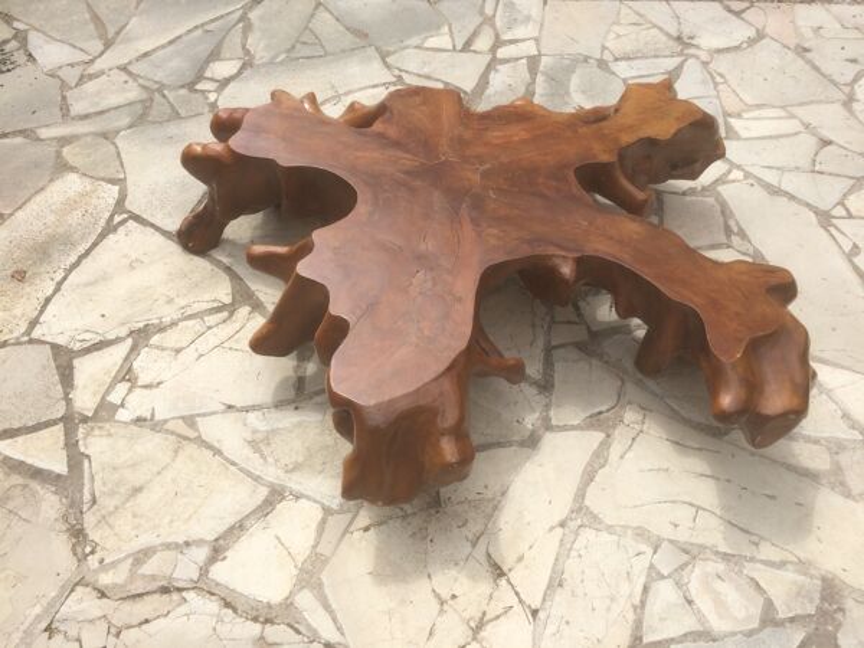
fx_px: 724
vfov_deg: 48.2
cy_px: 324
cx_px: 432
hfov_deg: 61.7
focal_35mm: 29
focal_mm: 4.15
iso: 32
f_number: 2.2
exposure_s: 1/1282
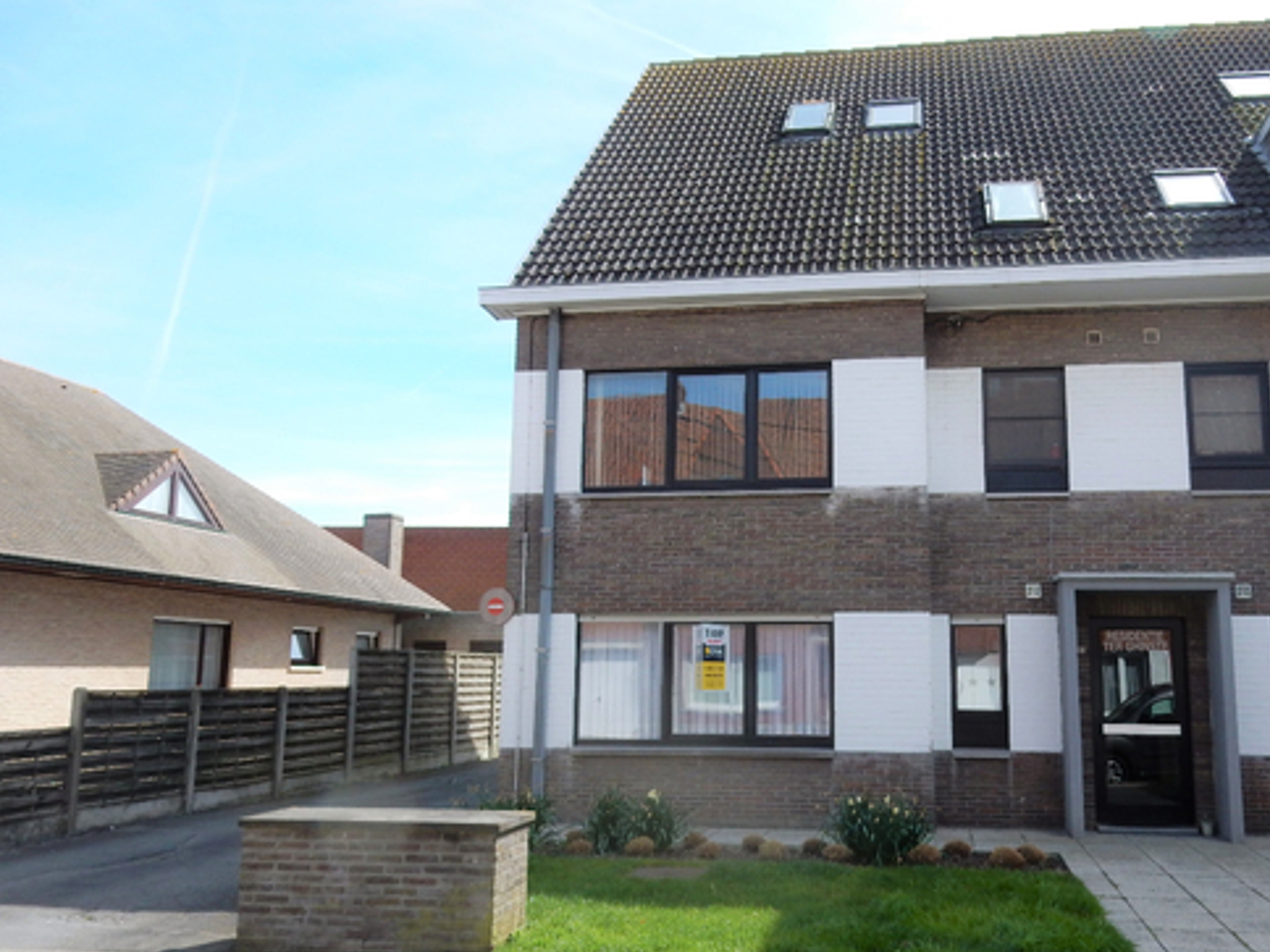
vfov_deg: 45.4
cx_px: 761
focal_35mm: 31
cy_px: 462
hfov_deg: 57.9
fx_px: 1137
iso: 125
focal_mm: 4.5
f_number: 3.7
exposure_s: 1/800
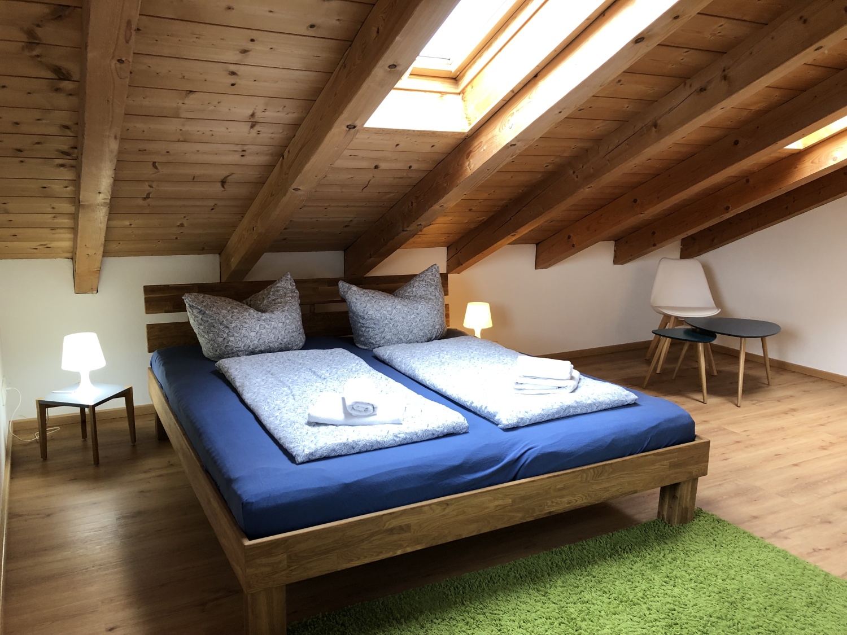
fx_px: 685
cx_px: 424
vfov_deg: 49.7
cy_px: 318
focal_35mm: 28
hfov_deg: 63.4
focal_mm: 3.99
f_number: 1.8
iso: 32
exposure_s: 1/20
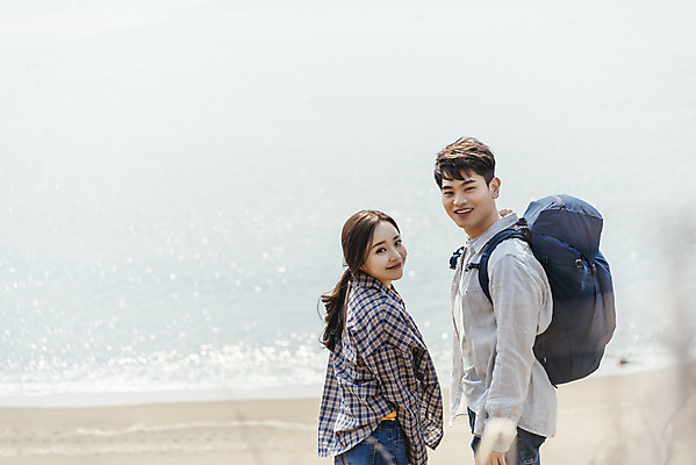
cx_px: 348
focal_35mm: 70
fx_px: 1354
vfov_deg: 19.5
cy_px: 232
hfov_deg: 28.8
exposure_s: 1/2500
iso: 100
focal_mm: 70
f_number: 2.8
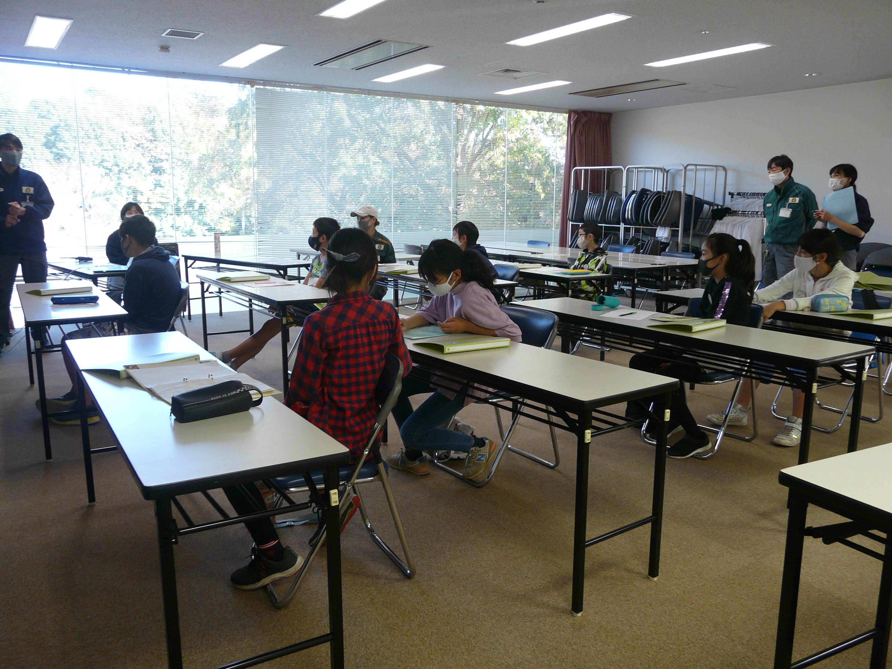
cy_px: 334
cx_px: 446
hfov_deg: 63.4
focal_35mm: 28
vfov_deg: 49.7
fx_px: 722
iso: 100
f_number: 2.8
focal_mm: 4.6
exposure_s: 1/30
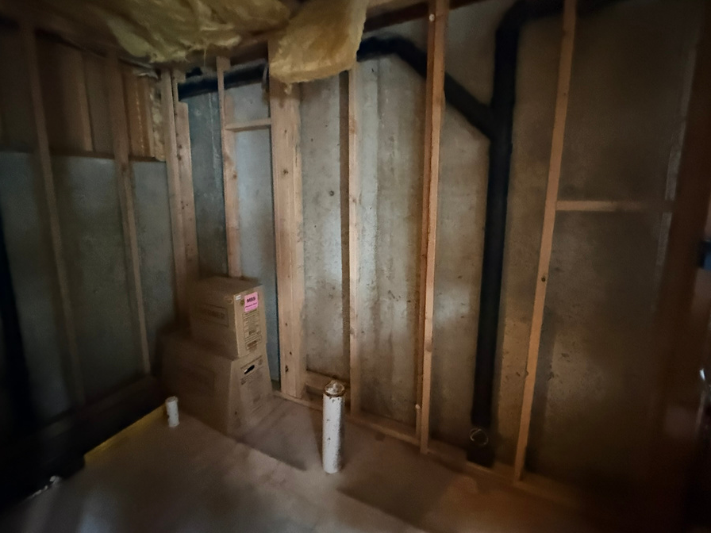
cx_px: 348
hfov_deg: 94.5
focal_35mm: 16
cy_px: 241
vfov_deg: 77.9
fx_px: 329
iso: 2500
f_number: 2.2
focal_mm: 2.22
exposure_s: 1/30
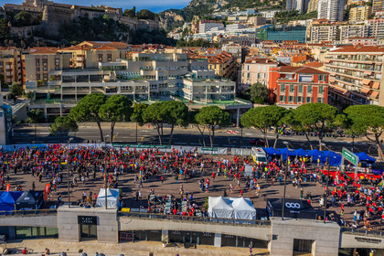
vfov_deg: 57.2
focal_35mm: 22
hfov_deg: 78.6
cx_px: 192
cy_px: 128
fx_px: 235
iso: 100
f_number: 2.8
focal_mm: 8.4
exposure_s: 1/2000
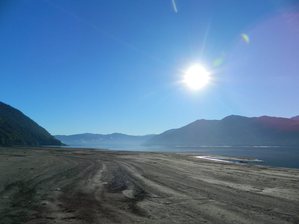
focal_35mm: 25
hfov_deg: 69.4
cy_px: 112
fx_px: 216
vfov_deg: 54.9
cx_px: 150
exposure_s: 1/320
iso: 80
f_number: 8.7
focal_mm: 4.5
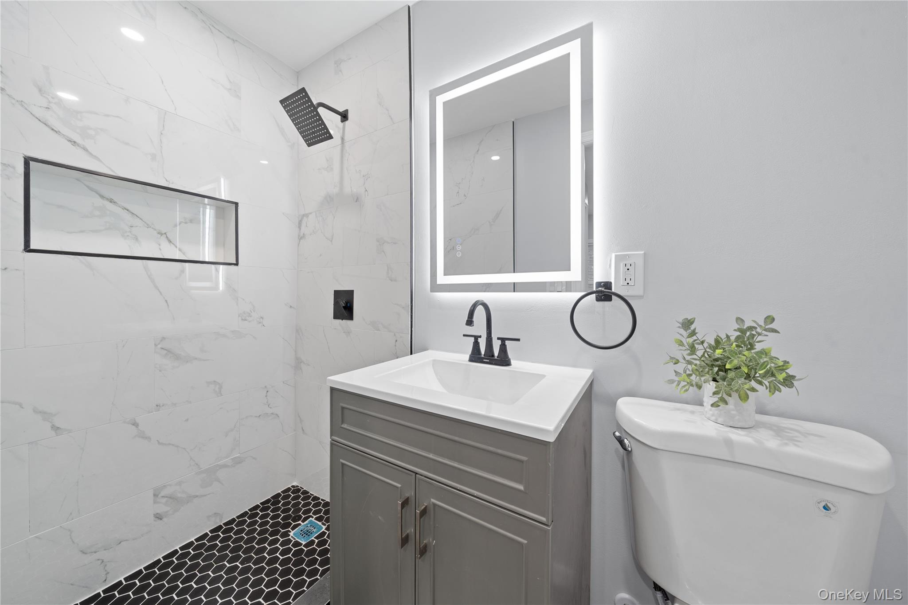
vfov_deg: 90.0
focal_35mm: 12
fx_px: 303
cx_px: 454
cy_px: 302
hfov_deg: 112.6
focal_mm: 12
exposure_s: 1/4
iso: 250
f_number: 8
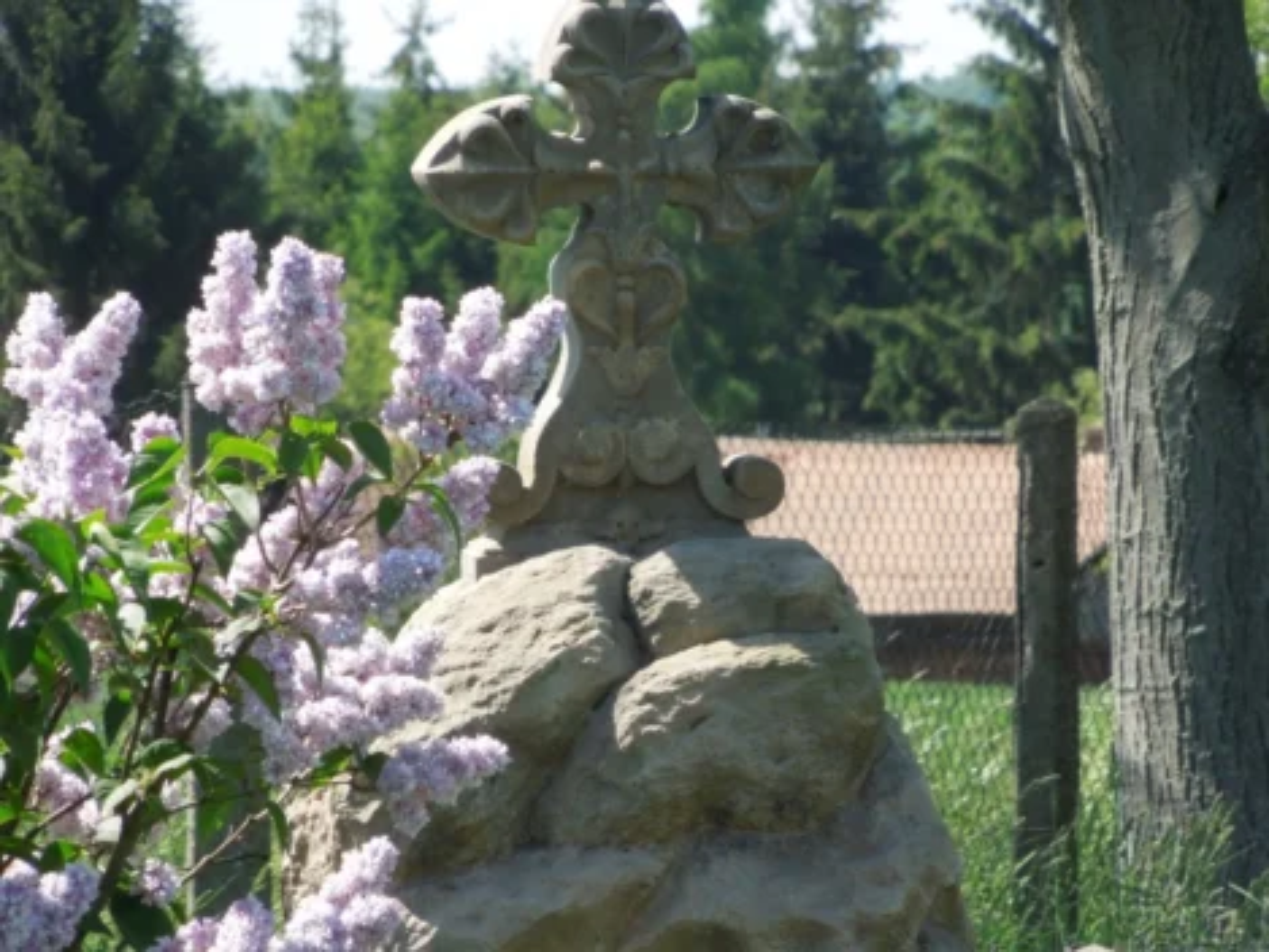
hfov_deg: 6.5
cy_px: 476
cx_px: 634
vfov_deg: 4.9
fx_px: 11221
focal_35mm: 306
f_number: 5.5
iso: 400
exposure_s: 1/800
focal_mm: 55.1
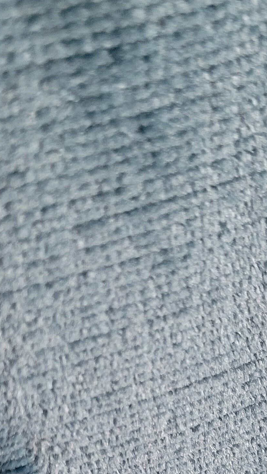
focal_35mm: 78
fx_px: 981
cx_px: 165
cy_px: 484
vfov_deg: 25.7
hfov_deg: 15.5
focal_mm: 5.4
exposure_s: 1/50
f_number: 1.8
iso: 500
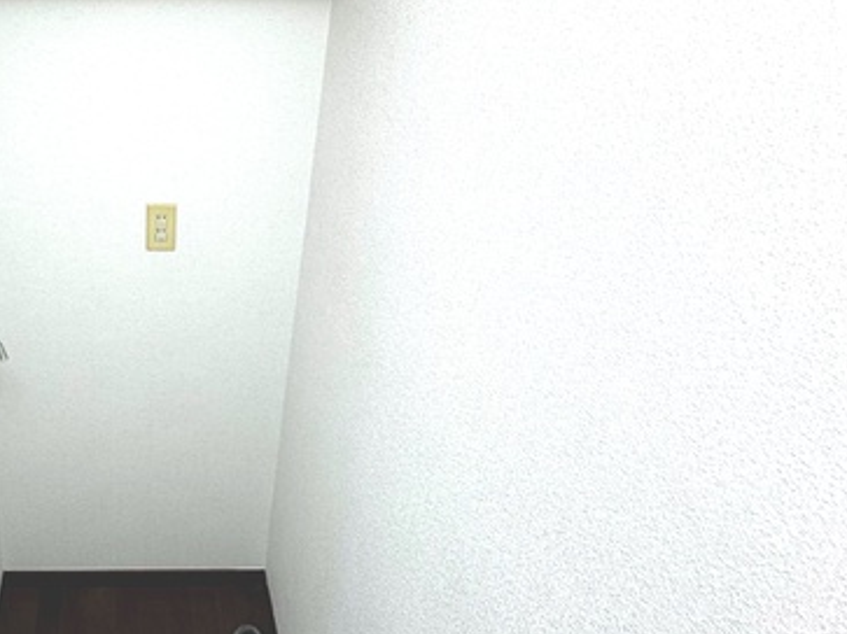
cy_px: 176
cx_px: 142
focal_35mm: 27
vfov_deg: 49.7
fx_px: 660
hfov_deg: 59.0
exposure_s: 1/100
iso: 160
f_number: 2.2
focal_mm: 2.22
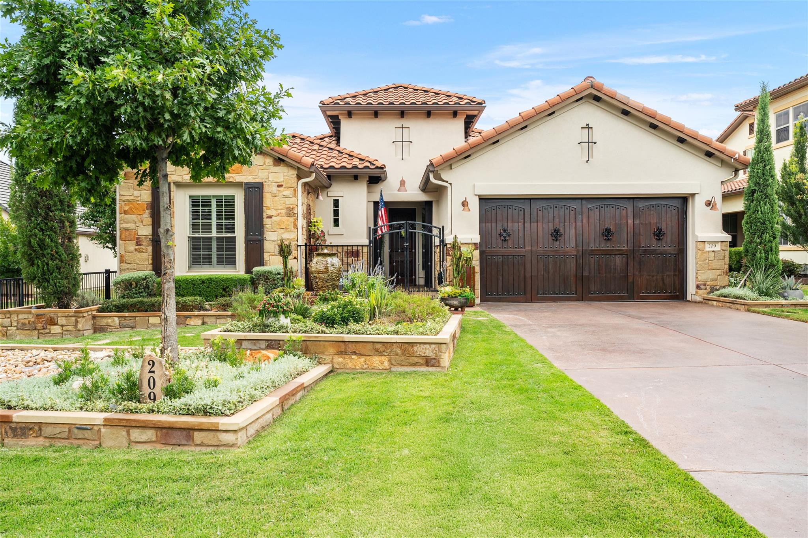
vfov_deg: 47.9
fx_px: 606
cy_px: 269
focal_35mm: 27
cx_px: 404
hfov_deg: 67.4
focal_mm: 27
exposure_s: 1/50
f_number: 8
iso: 100
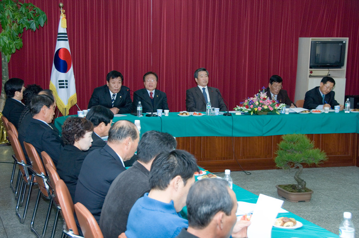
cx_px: 180
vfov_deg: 20.6
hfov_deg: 30.5
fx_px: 657
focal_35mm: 66
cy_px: 119
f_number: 5.6
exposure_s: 1/100
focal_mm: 44
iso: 400
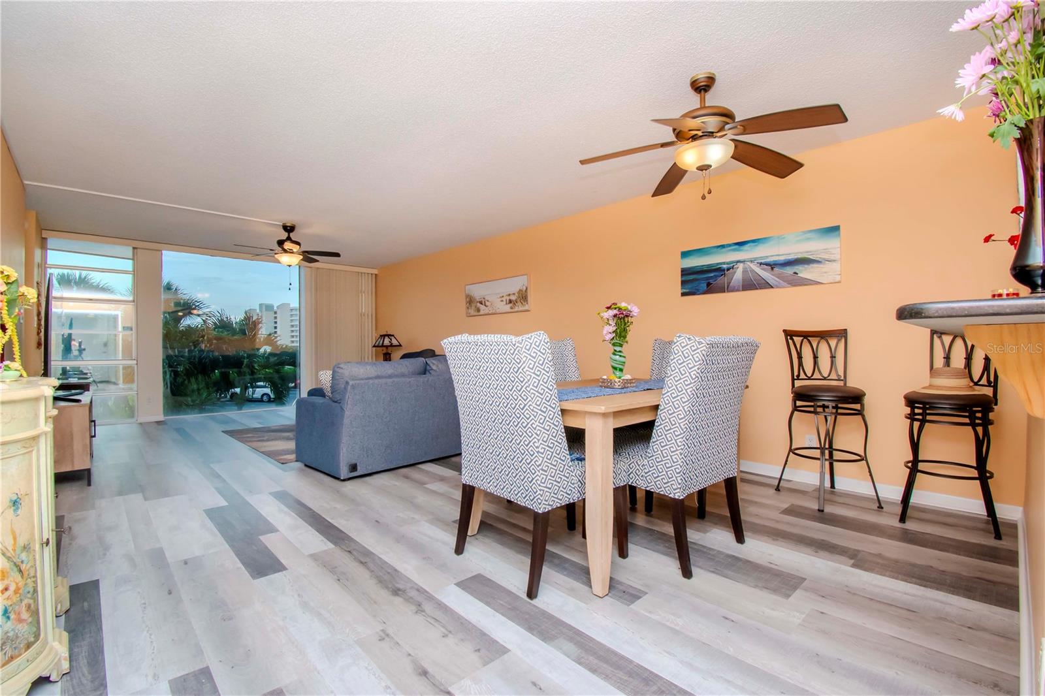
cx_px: 522
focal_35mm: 15
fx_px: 435
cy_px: 348
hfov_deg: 100.4
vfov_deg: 77.3
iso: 800
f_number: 11
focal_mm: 10
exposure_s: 1/200
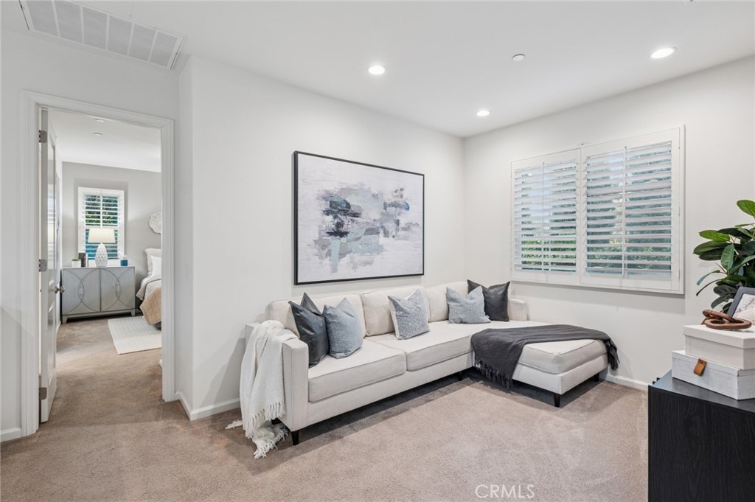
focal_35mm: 16
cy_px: 251
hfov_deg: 96.8
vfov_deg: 73.7
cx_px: 378
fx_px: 335
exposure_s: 1/5
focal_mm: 16
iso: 400
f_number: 9
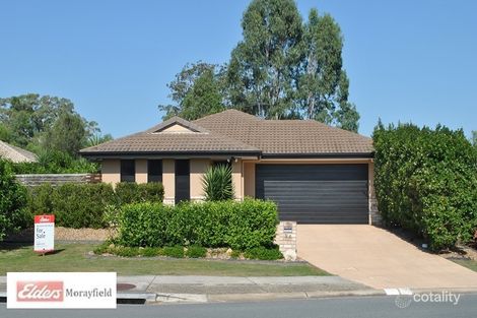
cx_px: 238
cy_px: 159
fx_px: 636
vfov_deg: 28.1
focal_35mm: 48
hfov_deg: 41.1
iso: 100
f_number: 8
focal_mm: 32
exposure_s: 1/250
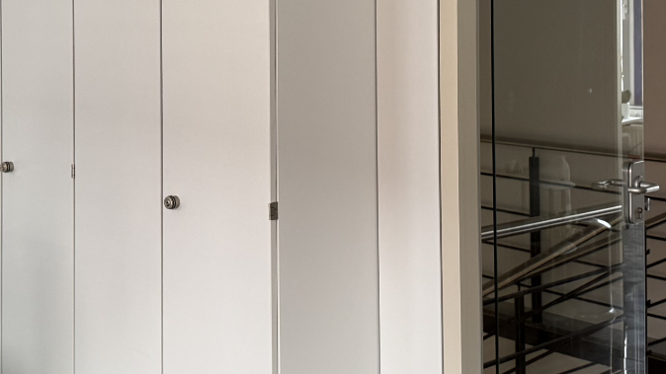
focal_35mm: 58
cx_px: 235
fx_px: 1024
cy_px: 17
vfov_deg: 20.2
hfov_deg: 35.7
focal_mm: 6.8
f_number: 1.8
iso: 250
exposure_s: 1/60
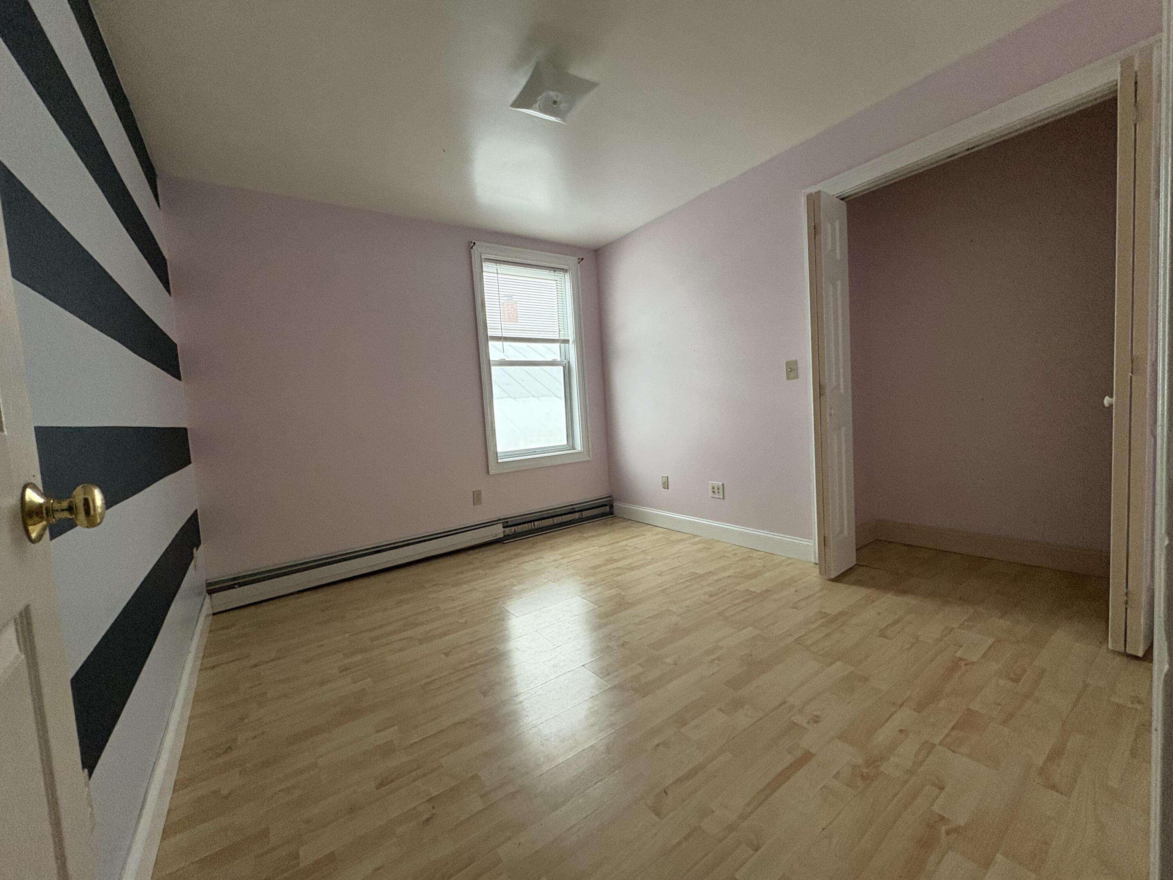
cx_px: 586
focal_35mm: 14
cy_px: 440
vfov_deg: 85.7
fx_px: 474
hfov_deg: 102.1
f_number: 2.2
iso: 400
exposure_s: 1/60
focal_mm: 2.22
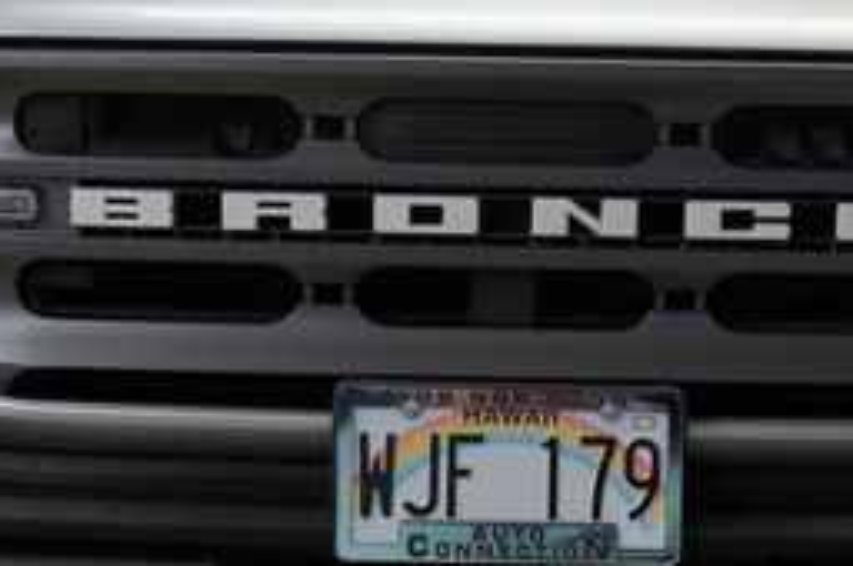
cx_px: 493
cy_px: 326
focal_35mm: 86
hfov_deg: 23.6
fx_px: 2041
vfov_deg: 15.8
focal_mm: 23
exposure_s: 1/40
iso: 320
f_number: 4
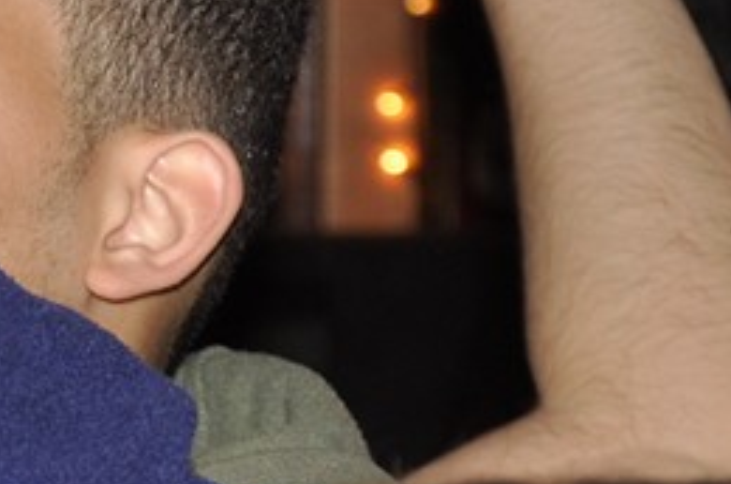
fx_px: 5265
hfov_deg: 7.8
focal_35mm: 260
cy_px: 287
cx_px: -450
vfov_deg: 5.3
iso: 400
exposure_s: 1/60
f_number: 4.8
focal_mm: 45
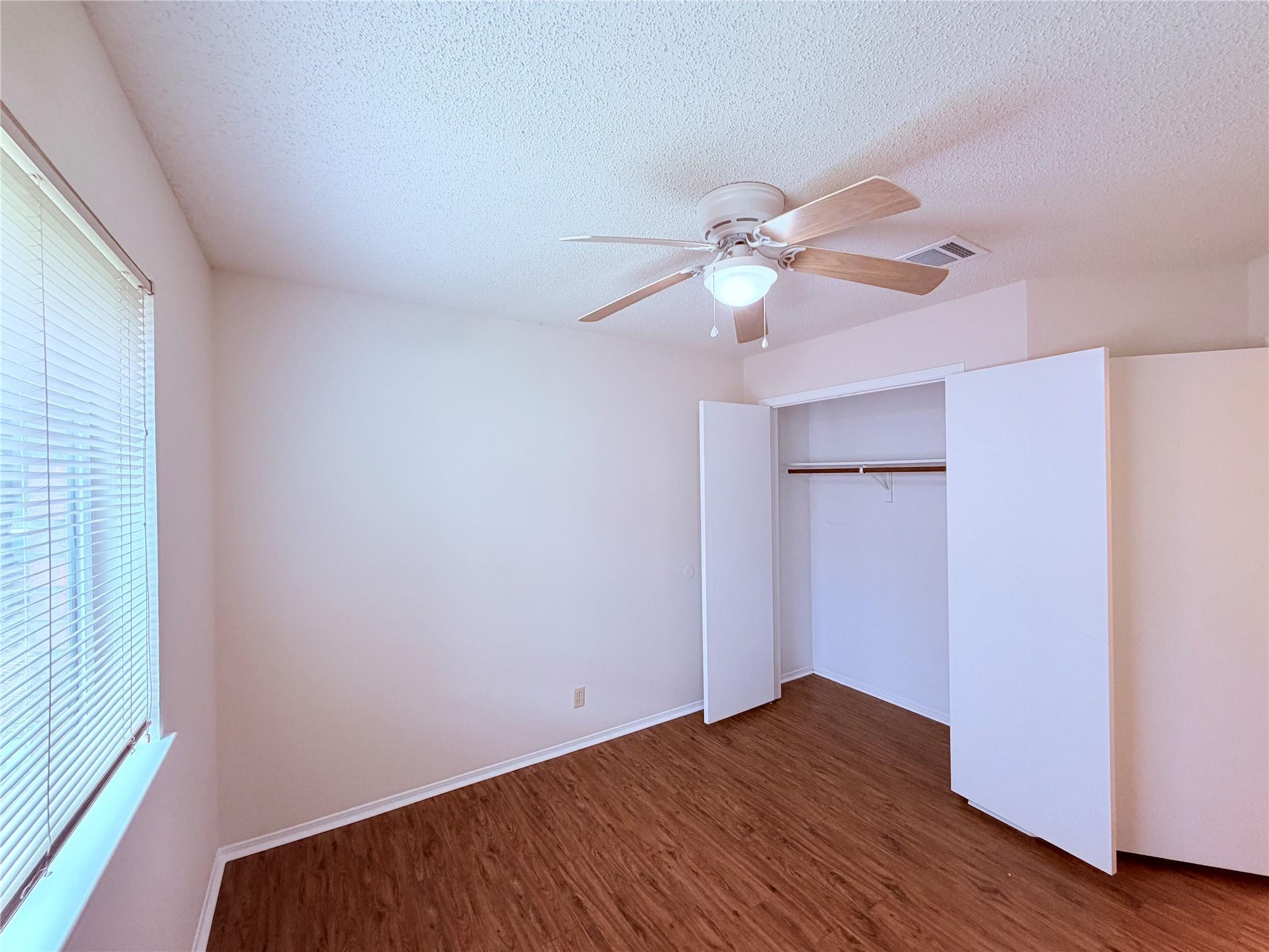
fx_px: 513
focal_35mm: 14
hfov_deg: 102.1
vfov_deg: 85.7
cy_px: 476
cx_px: 634
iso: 200
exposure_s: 1/60
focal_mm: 2.22
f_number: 2.2
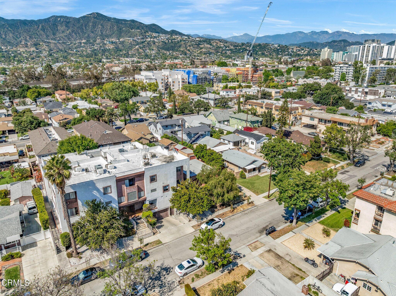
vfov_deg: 56.8
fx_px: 274
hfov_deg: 71.6
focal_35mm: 24
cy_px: 148
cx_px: 198
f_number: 2.8
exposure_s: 1/5000
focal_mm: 12.29
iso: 400
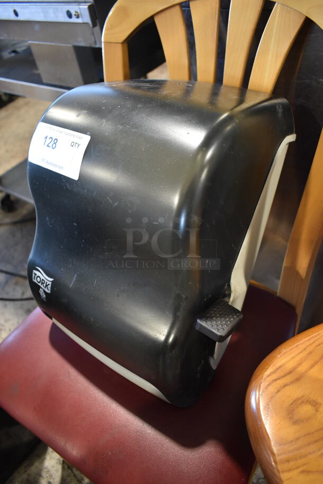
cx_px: 162
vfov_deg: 67.3
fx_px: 363
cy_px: 242
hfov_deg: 48.0
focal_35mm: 27
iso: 900
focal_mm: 18
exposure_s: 1/30
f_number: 3.5
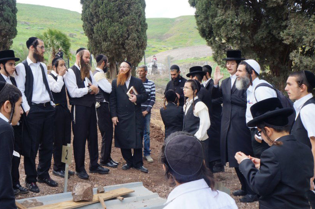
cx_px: 119
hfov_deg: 55.2
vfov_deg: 38.7
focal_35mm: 34
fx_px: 297
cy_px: 89
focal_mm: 18
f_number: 9
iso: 200
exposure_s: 1/100
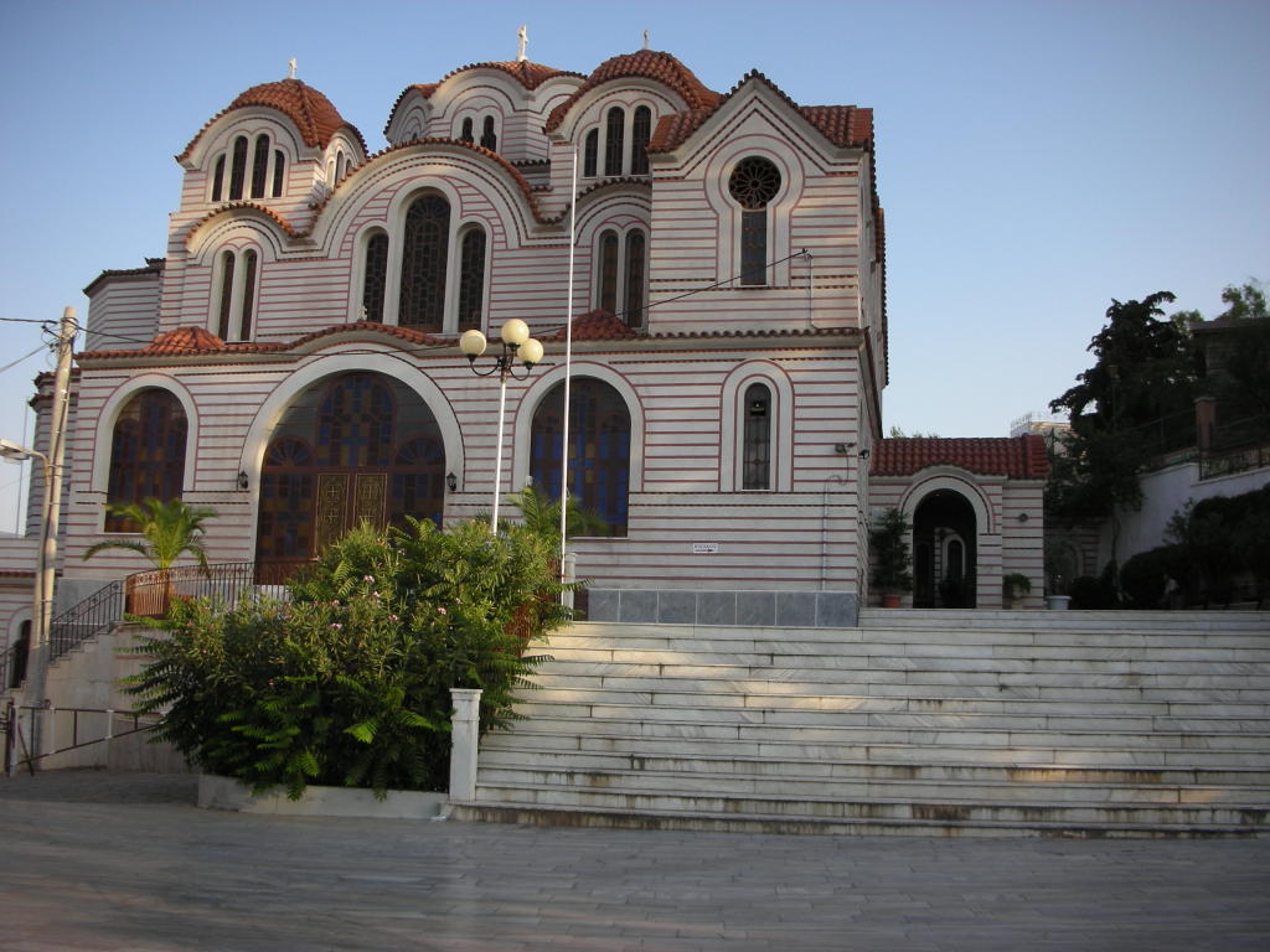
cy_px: 476
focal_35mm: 35
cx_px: 635
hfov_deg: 52.6
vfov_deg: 40.7
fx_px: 1284
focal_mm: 5.8
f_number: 3
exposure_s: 1/308
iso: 50
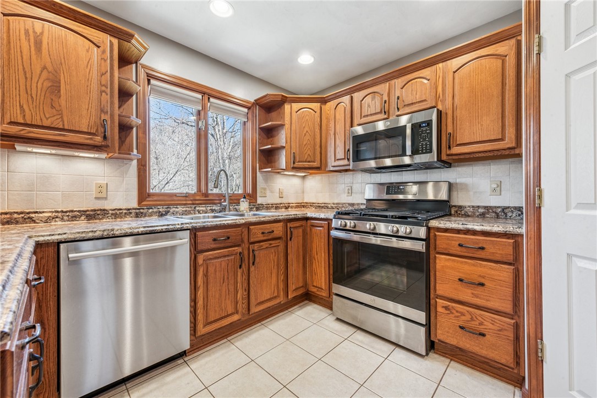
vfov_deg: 81.2
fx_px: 232
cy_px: 199
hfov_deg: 104.2
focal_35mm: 14
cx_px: 298
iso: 50
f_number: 14
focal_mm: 14
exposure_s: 1/2.5
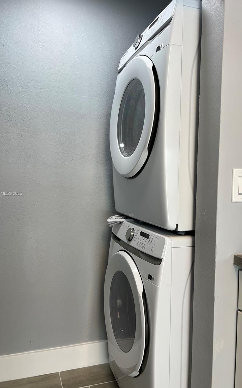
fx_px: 296
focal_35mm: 28
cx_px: 110
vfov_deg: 66.5
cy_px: 194
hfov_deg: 44.5
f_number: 1.5
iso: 50
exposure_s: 1/120
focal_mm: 5.7
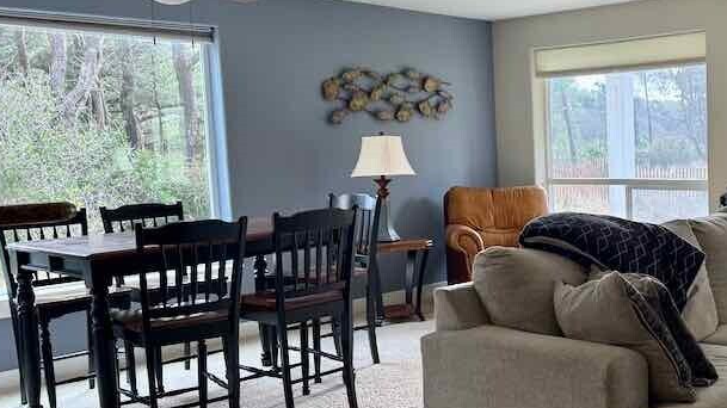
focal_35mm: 44
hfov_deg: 43.8
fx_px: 848
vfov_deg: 27.1
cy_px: 206
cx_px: 600
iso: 125
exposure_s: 1/186
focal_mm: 6.76
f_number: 1.78
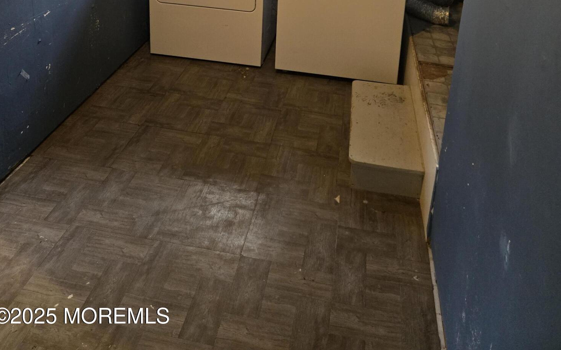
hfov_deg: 58.2
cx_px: 277
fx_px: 504
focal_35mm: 33
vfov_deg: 33.7
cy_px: -28
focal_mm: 5.4
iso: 1000
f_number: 1.8
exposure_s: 1/120
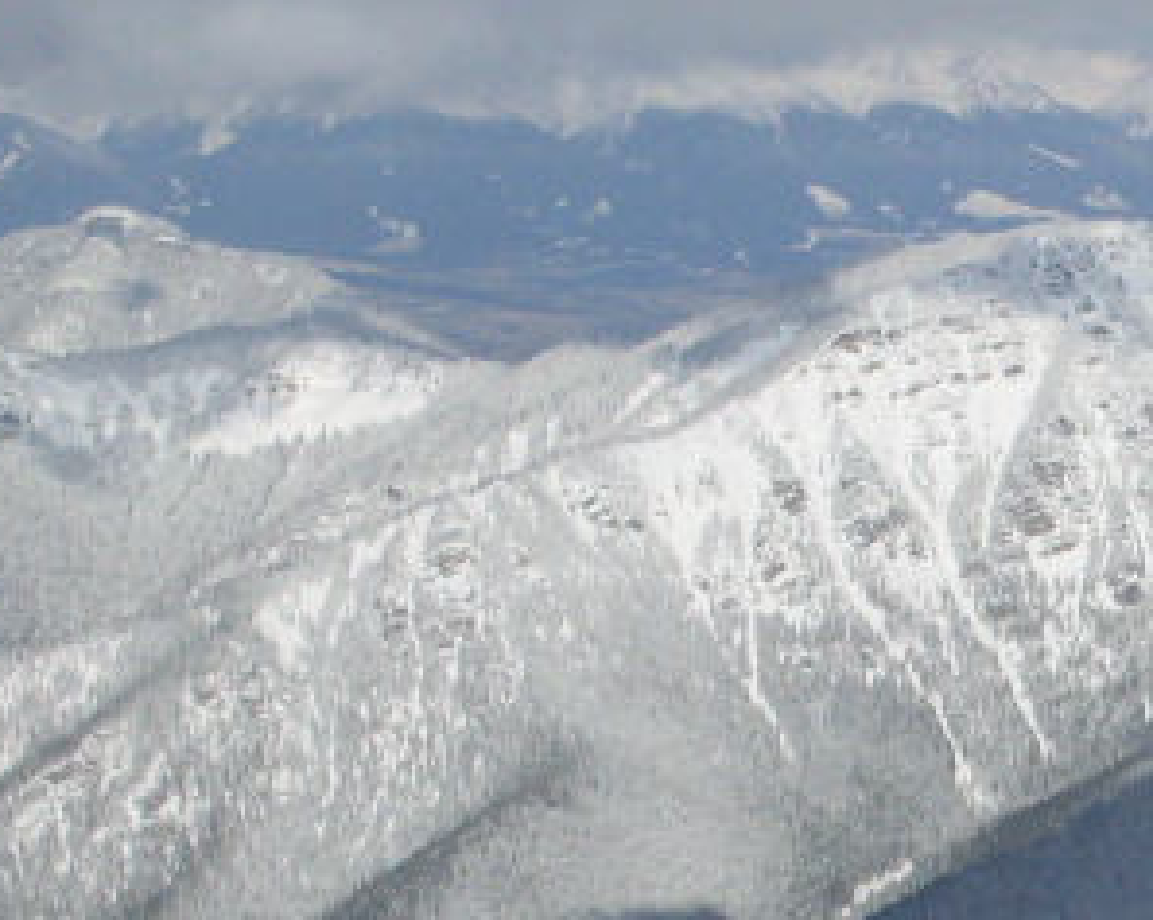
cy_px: 889
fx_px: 4364
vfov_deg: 11.9
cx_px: 1433
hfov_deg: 14.5
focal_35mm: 128
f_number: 8.4
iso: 80
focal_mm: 6.3
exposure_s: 1/750
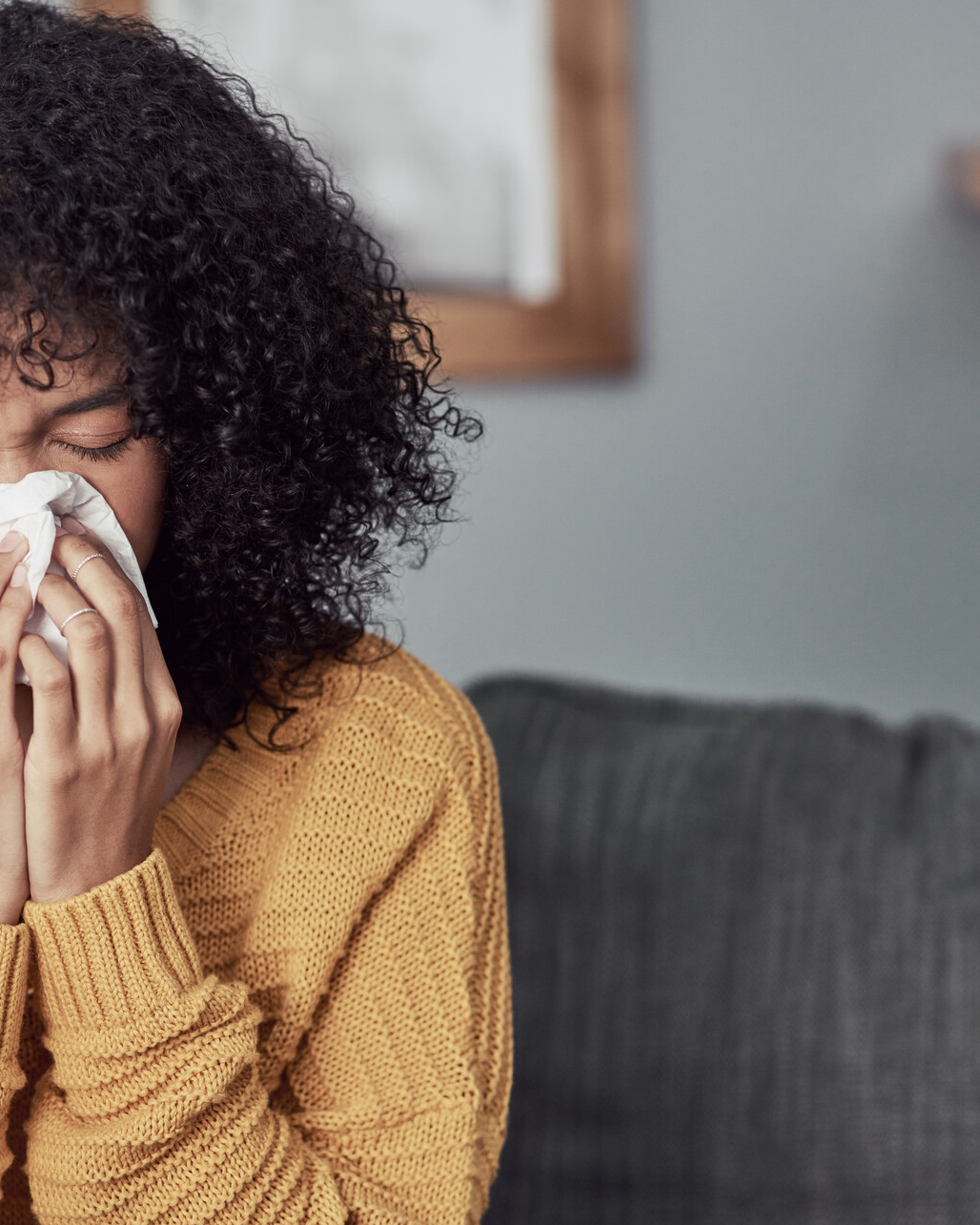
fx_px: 4496
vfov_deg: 15.5
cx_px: 230
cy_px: 612
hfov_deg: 12.4
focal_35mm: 124
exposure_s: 1/250
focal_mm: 85
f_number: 2.8
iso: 250
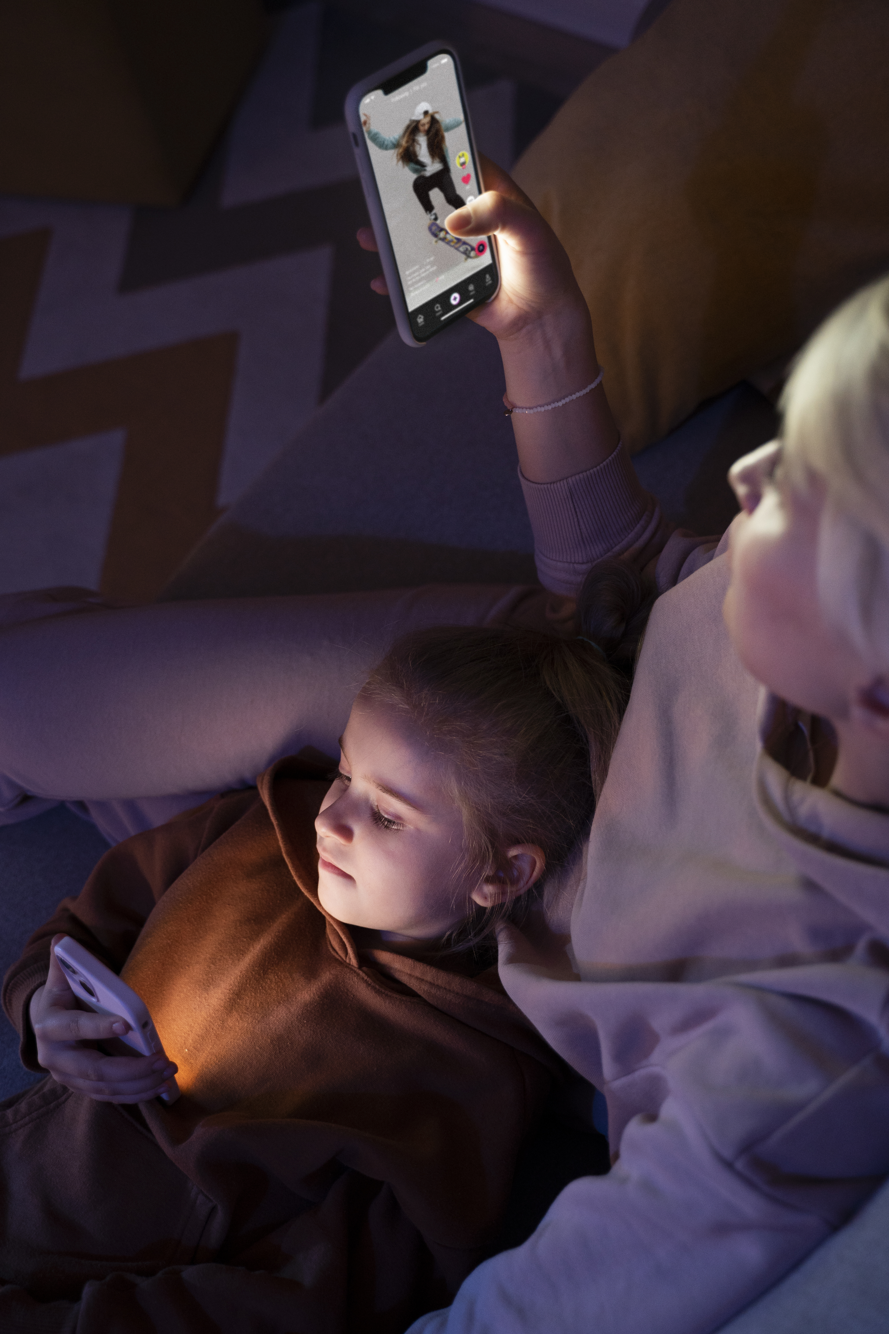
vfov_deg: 48.5
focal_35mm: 40
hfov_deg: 33.4
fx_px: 1482
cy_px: 667
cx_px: 444
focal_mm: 40
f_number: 2.8
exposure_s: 1/40
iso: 2000
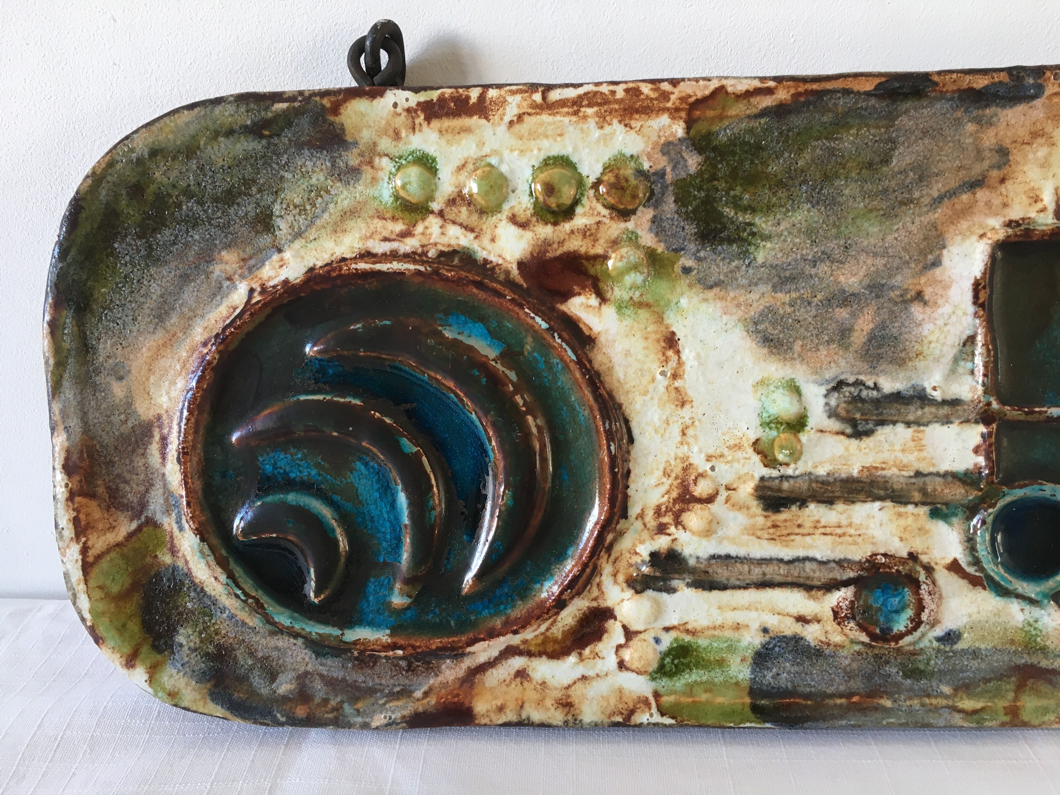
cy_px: 398
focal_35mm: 29
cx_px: 530
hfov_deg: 61.7
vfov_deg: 48.2
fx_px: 888
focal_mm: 4.15
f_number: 2.2
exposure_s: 1/33
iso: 64
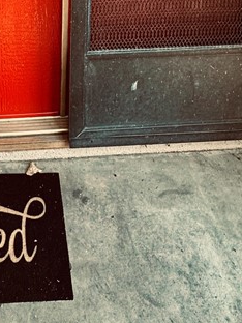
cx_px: 35
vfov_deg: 32.2
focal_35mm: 46
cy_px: -87
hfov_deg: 30.4
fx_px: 429
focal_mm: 2.22
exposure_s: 1/99
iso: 125
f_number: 2.2
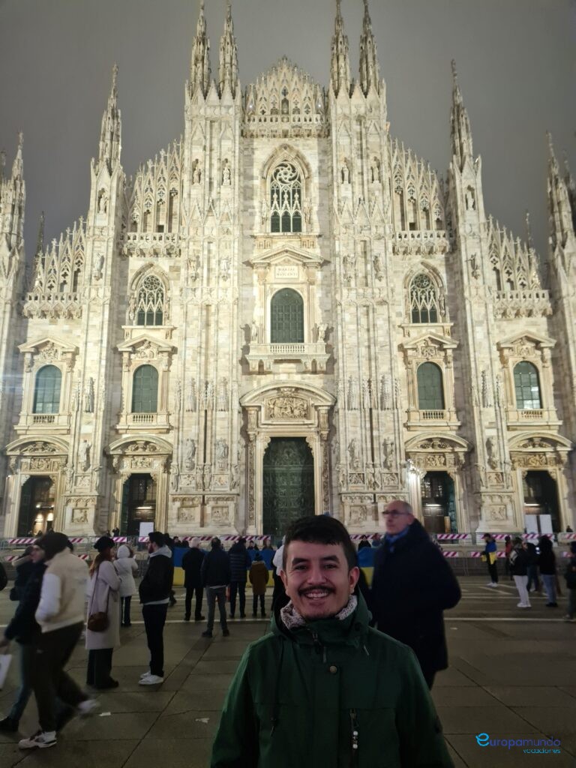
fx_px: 577
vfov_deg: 67.3
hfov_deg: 53.1
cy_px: 384
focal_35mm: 26
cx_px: 288
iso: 640
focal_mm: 5.4
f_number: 1.8
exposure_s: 1/33
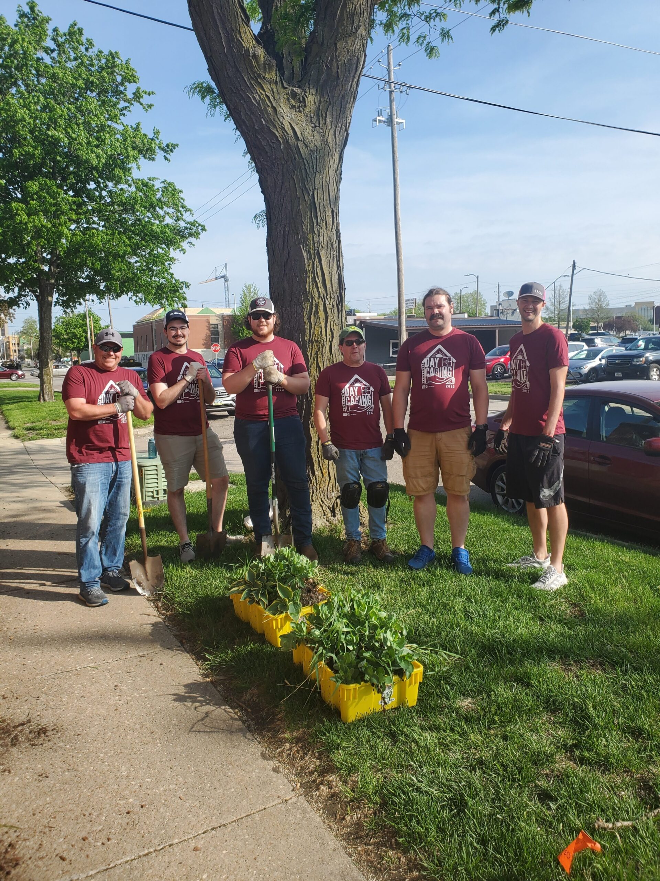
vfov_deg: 67.3
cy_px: 440
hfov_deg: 53.1
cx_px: 330
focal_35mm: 26
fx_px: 661
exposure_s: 1/1036
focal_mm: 4.3
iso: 50
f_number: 2.4
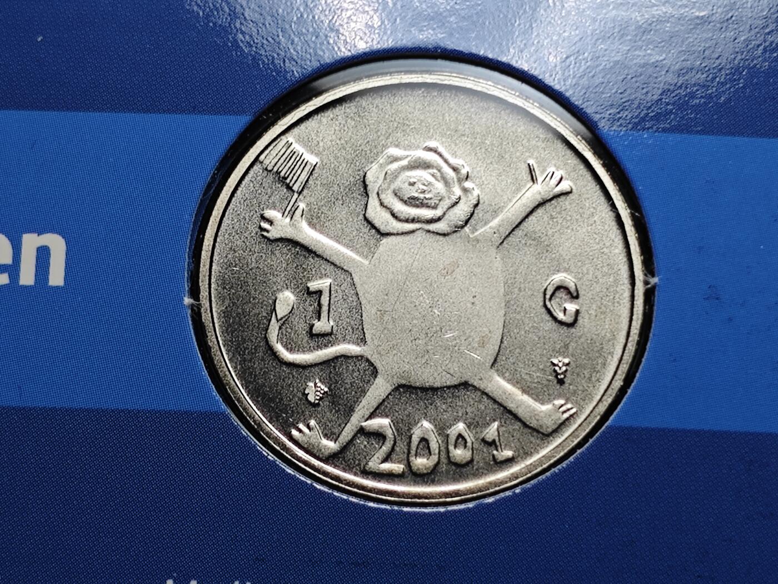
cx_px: 389
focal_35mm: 118
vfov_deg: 12.6
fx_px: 2652
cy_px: 292
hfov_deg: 16.7
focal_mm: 5.84
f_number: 1.6
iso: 50
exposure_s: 1/100
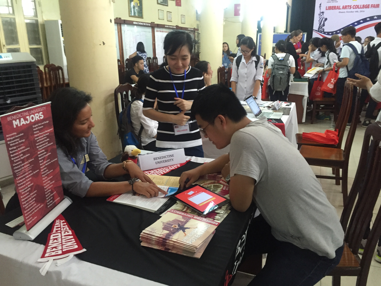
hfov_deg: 61.7
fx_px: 319
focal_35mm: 29
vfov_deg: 48.2
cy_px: 143
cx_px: 190
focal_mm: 4.15
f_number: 2.2
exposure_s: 1/33
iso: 320
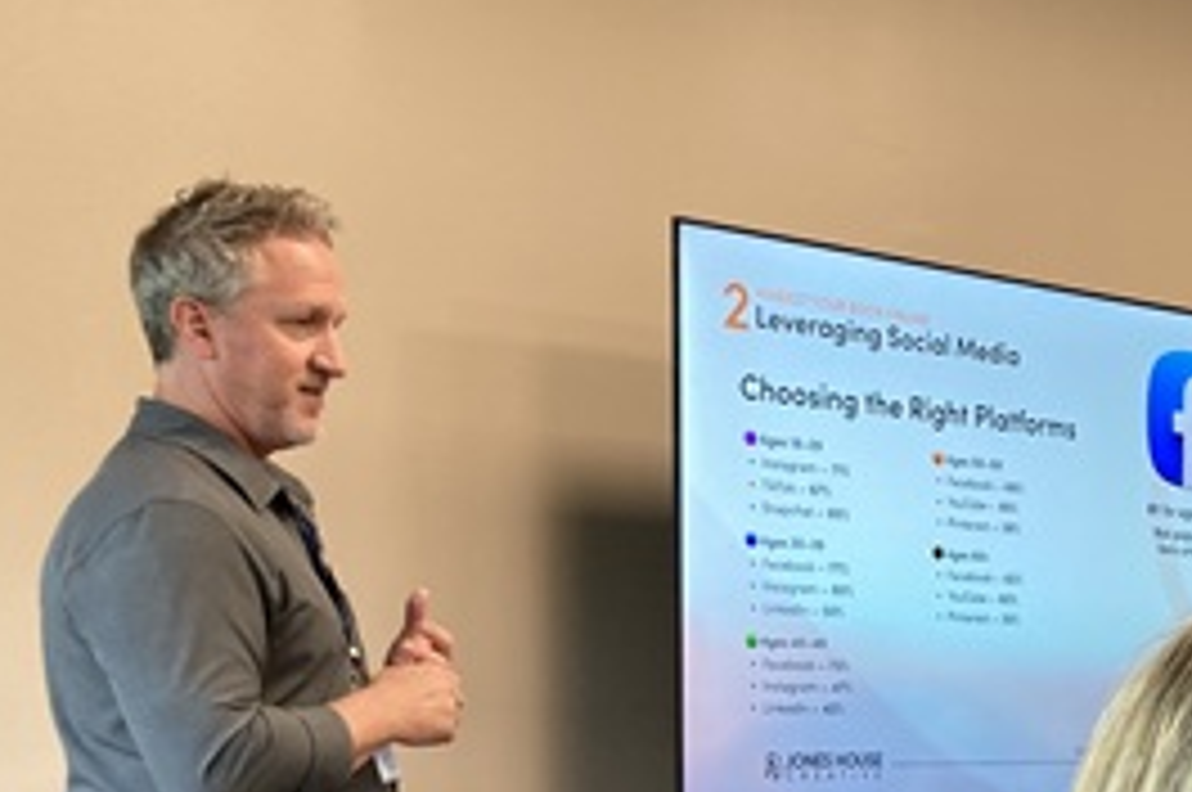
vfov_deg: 19.7
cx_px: 1143
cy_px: 868
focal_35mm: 66
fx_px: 2183
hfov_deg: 28.9
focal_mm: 3.99
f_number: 1.8
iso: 100
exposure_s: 1/60
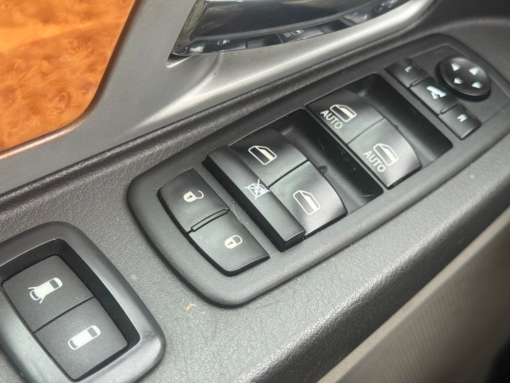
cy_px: 192
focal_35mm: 48
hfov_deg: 39.7
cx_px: 255
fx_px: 707
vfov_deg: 30.3
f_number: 1.78
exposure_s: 1/60
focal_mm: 6.76
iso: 100
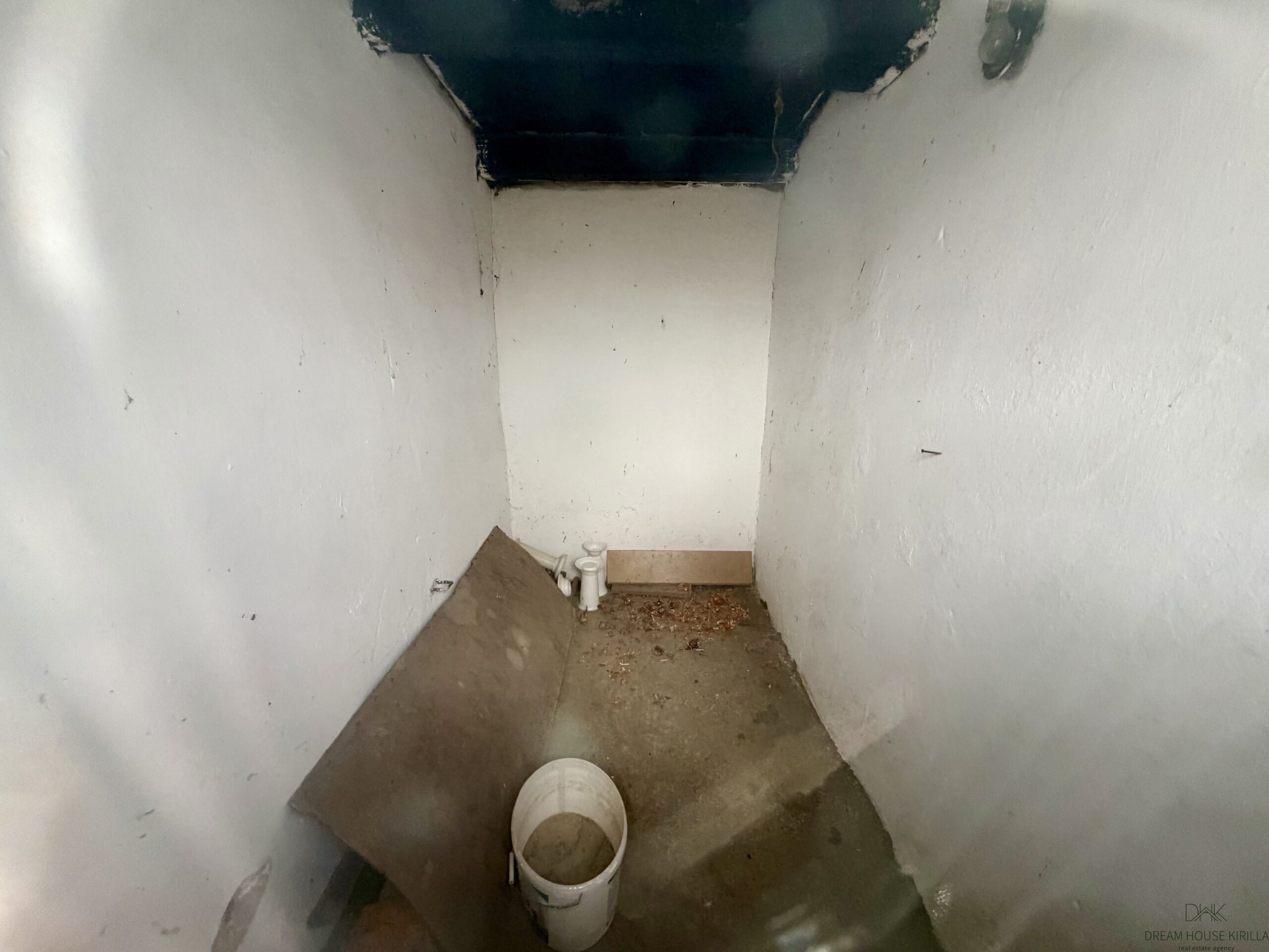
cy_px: 476
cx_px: 634
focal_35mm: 14
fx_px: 513
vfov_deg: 85.7
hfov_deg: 102.1
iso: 320
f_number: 2.2
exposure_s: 1/94
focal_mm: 2.22
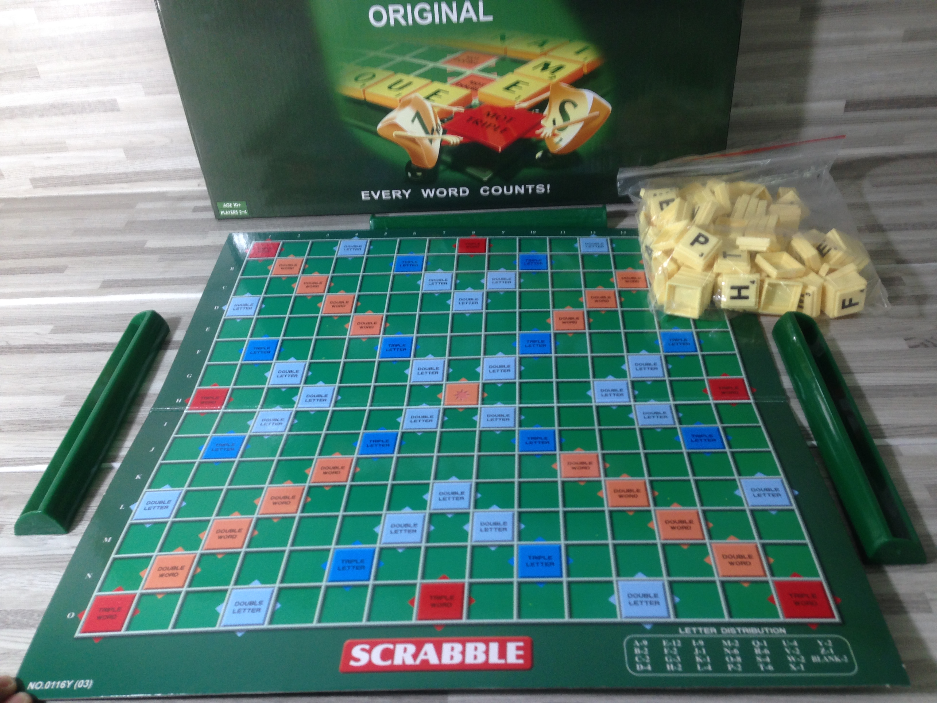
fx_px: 893
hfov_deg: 55.4
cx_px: 468
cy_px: 352
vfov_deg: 42.9
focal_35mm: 33
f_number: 2.4
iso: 64
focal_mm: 4.12
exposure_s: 1/20
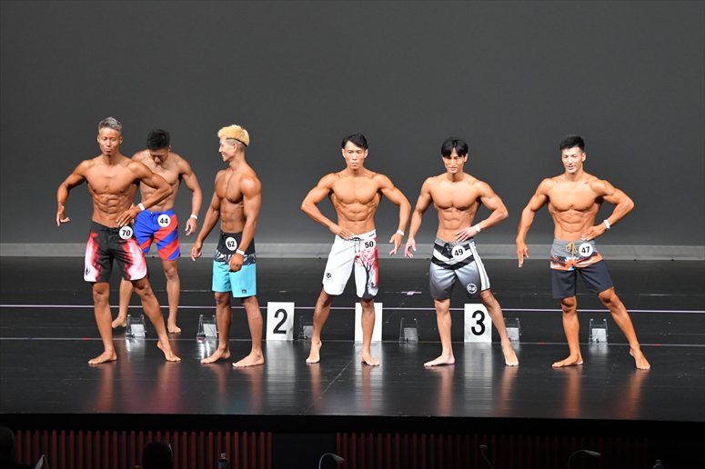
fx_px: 3582
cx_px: 352
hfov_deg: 11.2
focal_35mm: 183
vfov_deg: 7.5
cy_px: 234
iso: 4000
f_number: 5.6
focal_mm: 122
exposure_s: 1/400
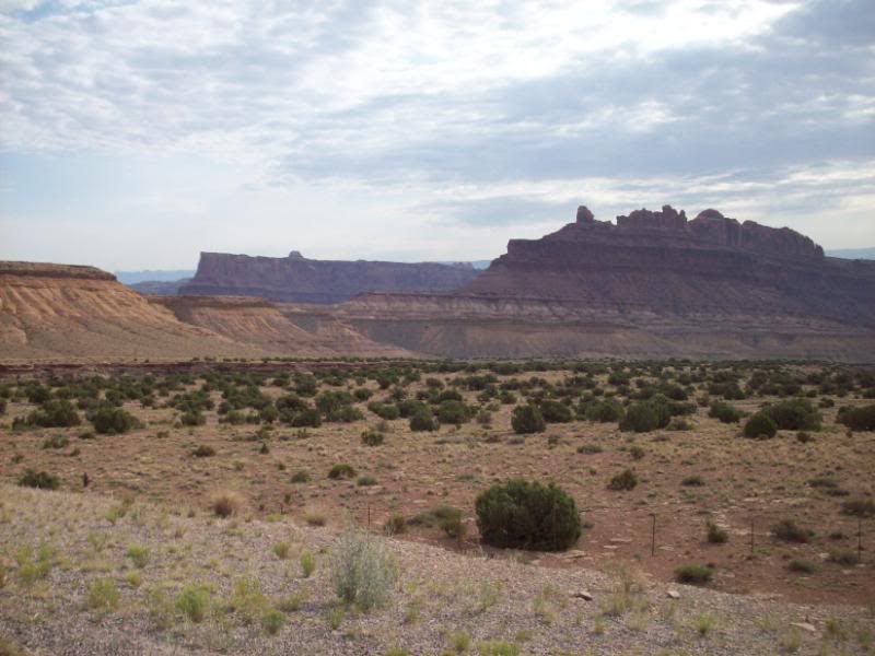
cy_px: 328
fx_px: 935
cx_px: 438
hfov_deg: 50.1
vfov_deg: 38.7
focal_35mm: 37
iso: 80
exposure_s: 1/387
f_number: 5.6
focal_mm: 6.2
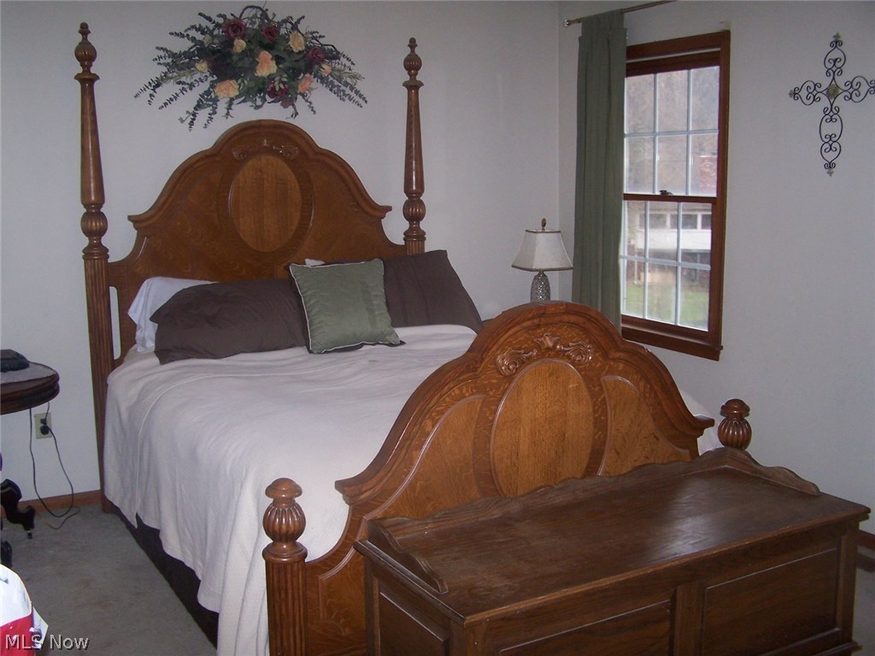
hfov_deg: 49.0
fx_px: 961
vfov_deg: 37.7
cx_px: 438
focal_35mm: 38
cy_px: 328
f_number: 2.8
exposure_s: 1/60
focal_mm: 6.3
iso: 140
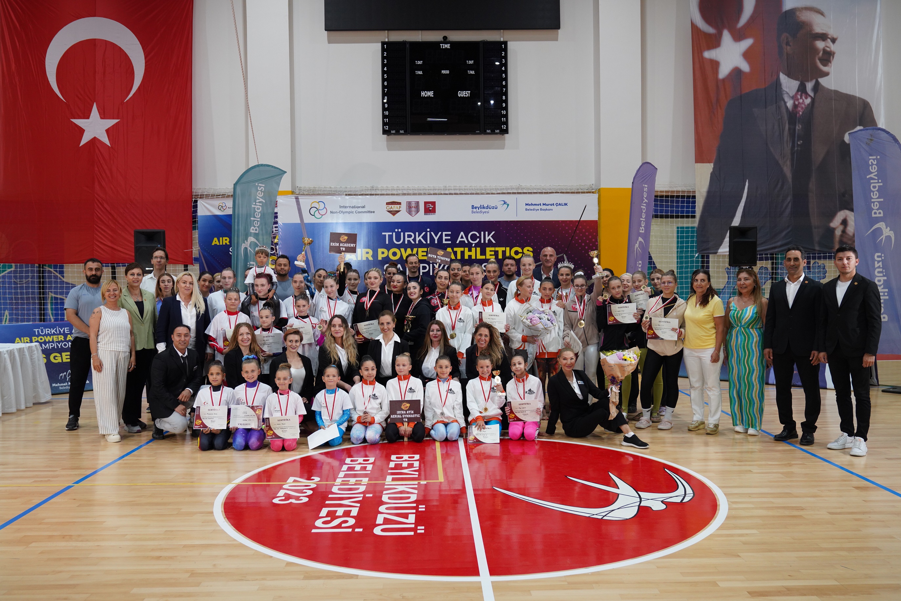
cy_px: 300
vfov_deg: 42.3
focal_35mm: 31
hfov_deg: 60.3
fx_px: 776
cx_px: 450
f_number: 4.5
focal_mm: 31
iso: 1250
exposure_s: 1/160
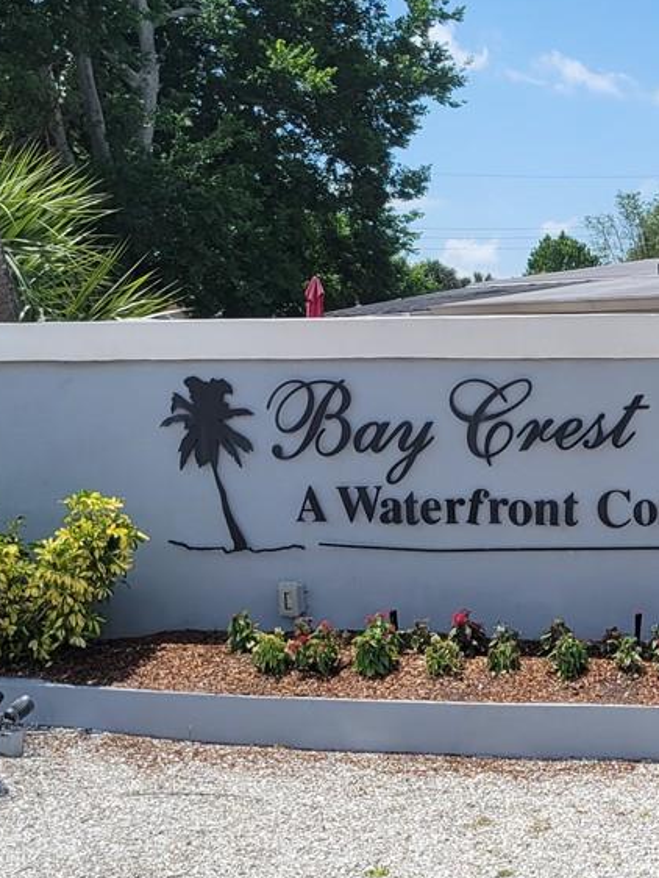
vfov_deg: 26.1
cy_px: 601
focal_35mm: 74
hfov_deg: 19.5
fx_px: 1877
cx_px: 601
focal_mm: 5.4
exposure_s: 1/2524
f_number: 1.8
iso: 40
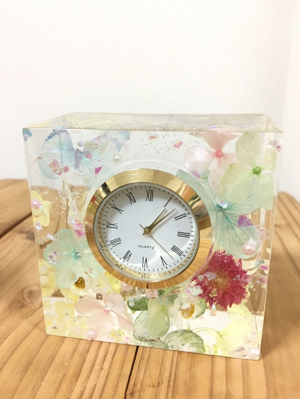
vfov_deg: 61.7
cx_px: 150
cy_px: 200
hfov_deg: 48.2
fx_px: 335
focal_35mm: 29
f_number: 2.2
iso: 200
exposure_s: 1/24
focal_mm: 4.15
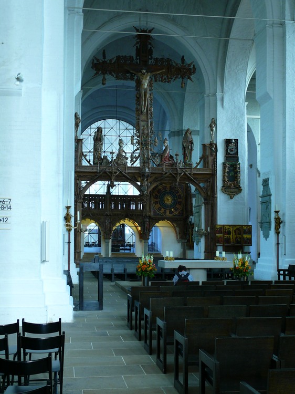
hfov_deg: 30.9
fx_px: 534
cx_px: 148
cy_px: 197
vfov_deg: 40.4
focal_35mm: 47
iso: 100
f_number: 3.2
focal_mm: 9.9
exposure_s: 1/3.2
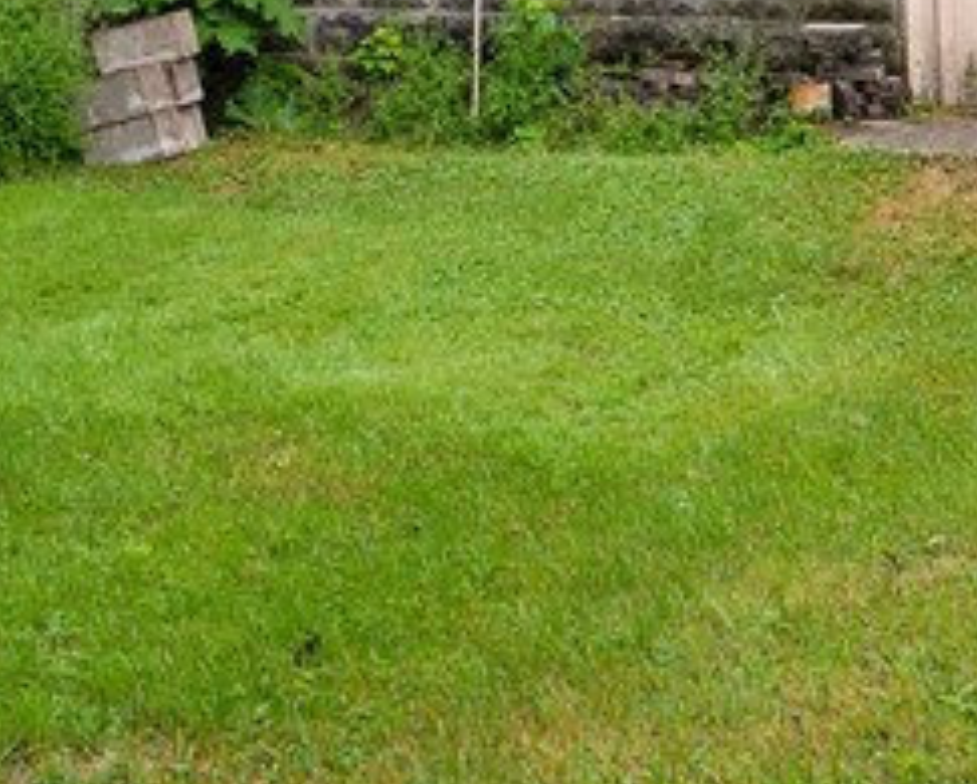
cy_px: -88
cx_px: 205
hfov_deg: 27.7
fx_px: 1940
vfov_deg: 21.6
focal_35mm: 67
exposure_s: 1/60
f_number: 4
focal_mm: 16
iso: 100
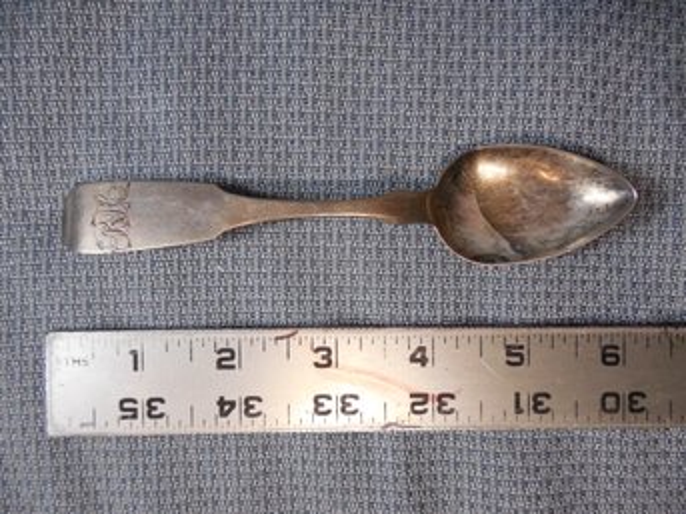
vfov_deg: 54.9
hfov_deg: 69.4
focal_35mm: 25
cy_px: 257
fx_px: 495
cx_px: 343
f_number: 3.3
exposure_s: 1/160
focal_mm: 4.5
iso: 800
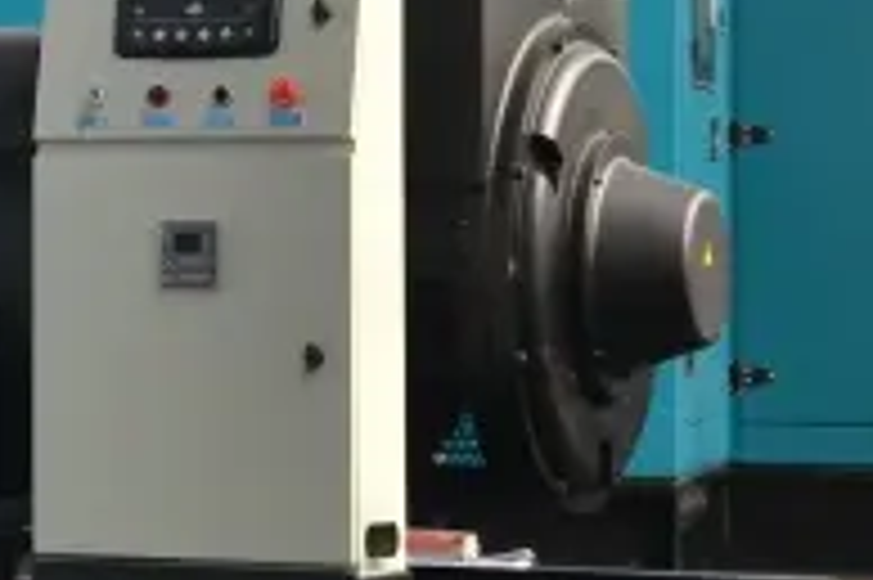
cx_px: -540
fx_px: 5235
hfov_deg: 9.2
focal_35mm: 216
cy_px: 22
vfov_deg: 6.3
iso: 320
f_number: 4.5
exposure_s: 1/50
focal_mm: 35
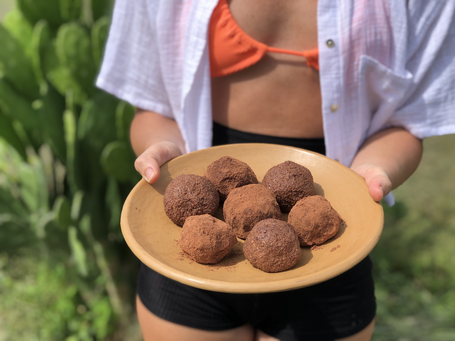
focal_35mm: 57
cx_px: 228
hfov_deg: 33.8
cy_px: 170
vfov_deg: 25.7
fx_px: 749
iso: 20
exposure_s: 1/774
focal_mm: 6.6
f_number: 2.8
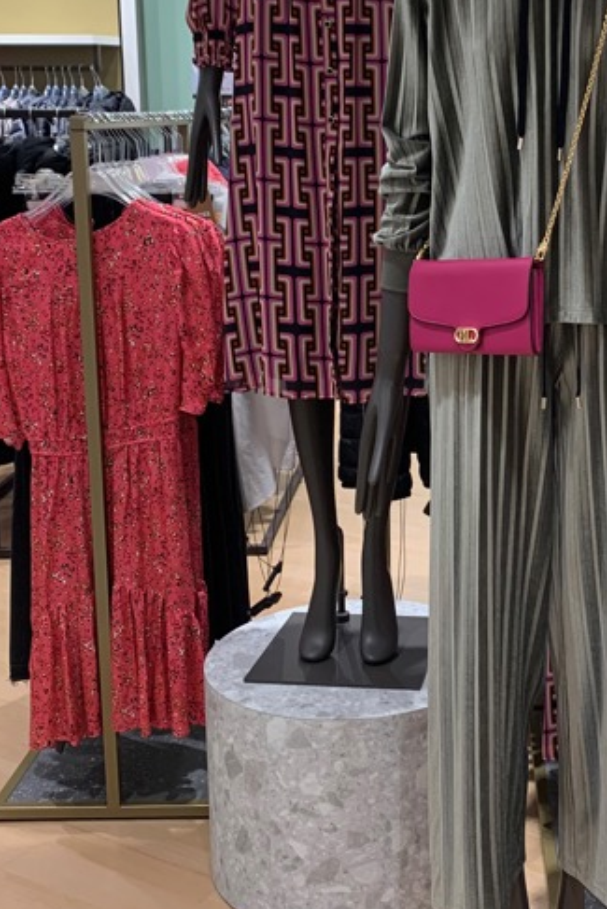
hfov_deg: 25.9
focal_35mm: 51
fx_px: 1289
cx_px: 512
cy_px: 343
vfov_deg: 38.6
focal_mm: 4.25
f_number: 1.8
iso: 100
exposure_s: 1/98
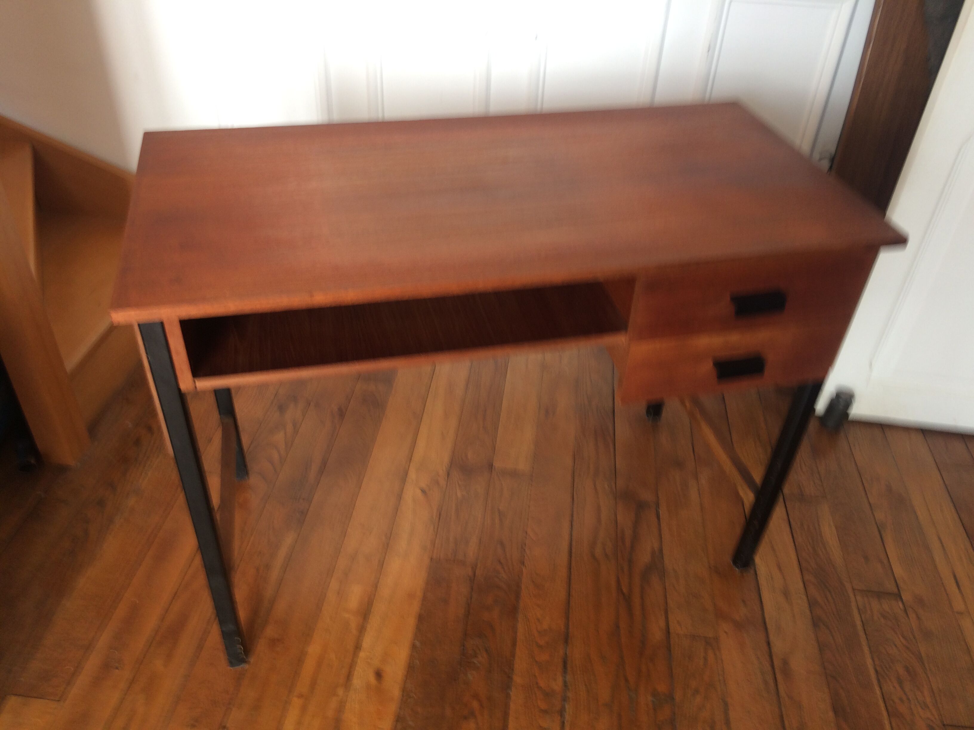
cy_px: 365
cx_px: 487
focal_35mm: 29
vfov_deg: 48.2
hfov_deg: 61.7
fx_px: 816
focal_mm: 4.15
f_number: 2.2
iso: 50
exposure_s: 1/33
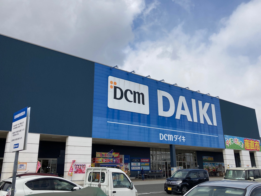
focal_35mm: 34
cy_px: 85
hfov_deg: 53.9
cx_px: 138
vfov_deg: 41.7
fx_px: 256
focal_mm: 3.99
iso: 25
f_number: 1.8
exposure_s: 1/3040
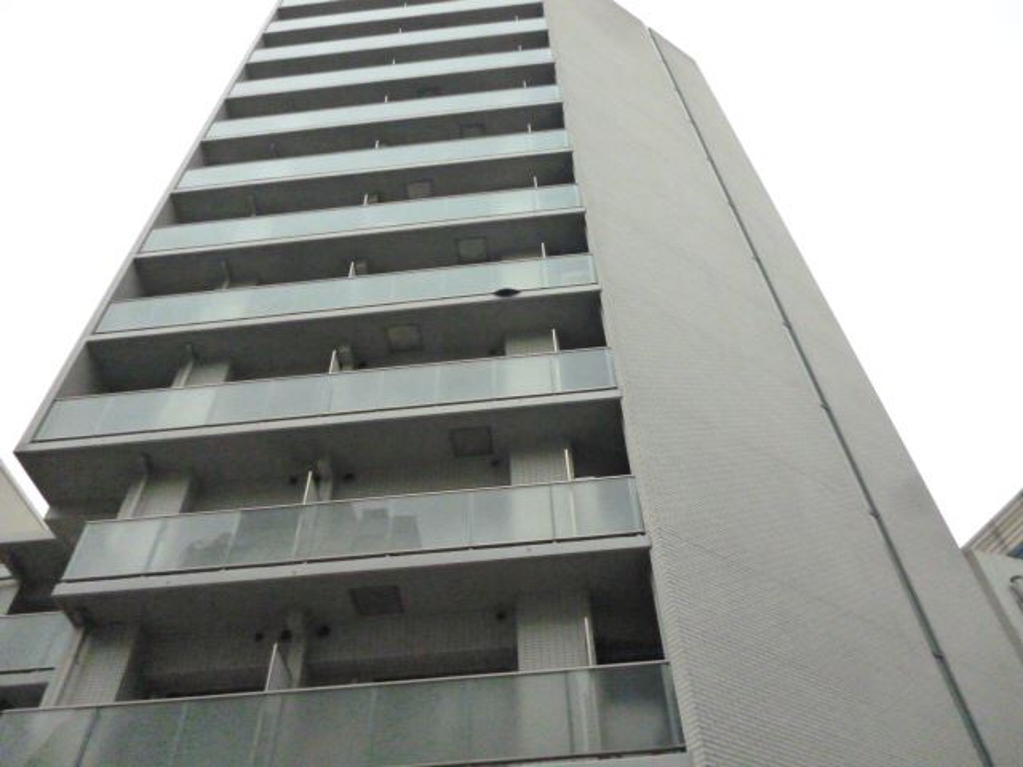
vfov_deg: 49.7
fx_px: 827
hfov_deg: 63.4
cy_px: 384
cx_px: 512
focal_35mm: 28
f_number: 9
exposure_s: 1/160
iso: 1600
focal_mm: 5
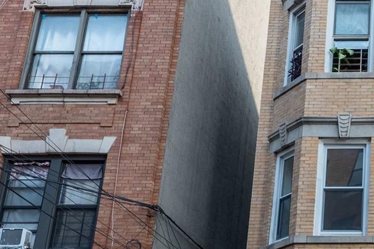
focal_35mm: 67
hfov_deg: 26.9
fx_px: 696
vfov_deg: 19.9
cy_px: 225
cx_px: 441
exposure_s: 1/2000
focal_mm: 20
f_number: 8
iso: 320
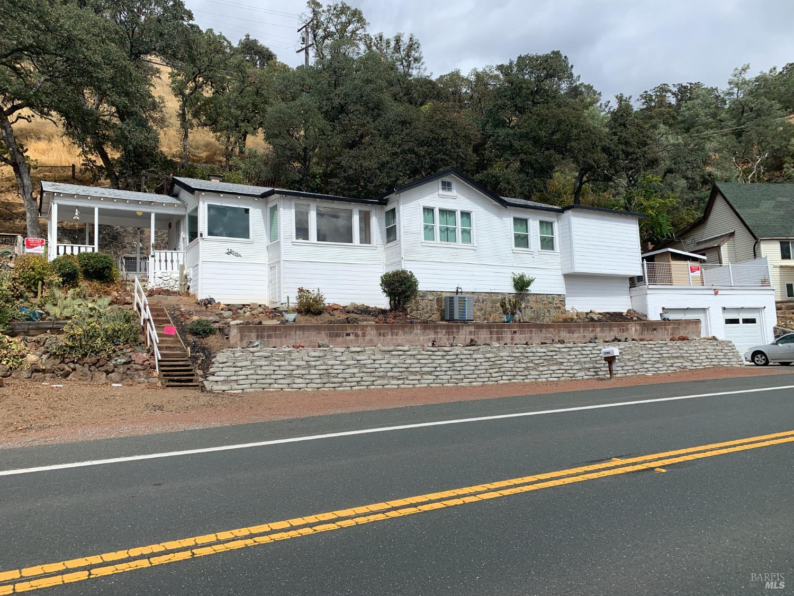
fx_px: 596
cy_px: 298
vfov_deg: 53.1
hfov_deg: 67.3
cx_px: 397
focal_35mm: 26
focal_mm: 4.25
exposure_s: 1/2681
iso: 25
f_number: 1.8
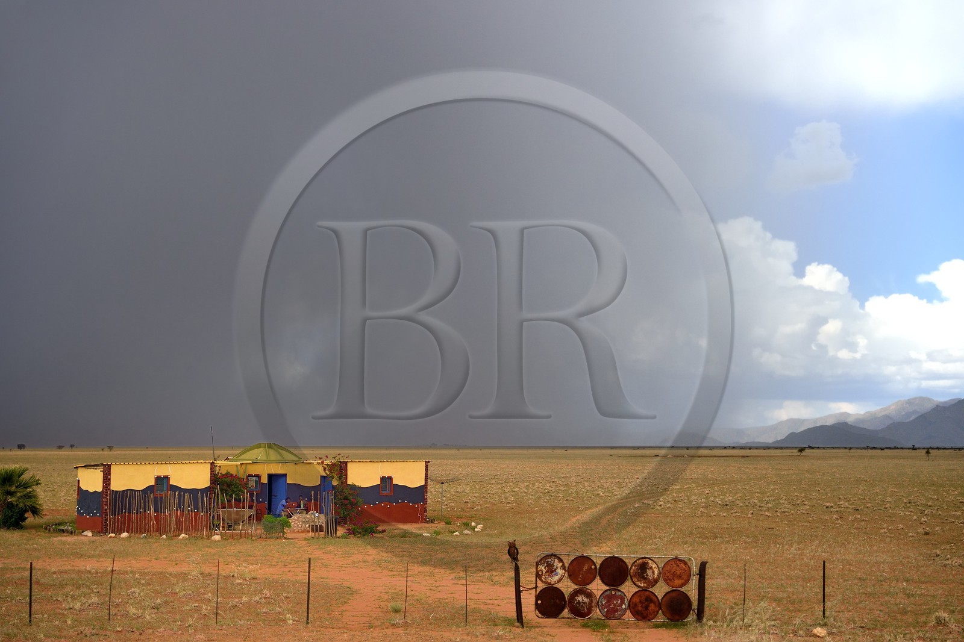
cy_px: 321
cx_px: 482
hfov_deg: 38.2
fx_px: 1392
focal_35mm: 52
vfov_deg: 26.0
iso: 800
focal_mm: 52
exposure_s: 1/2500
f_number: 6.3
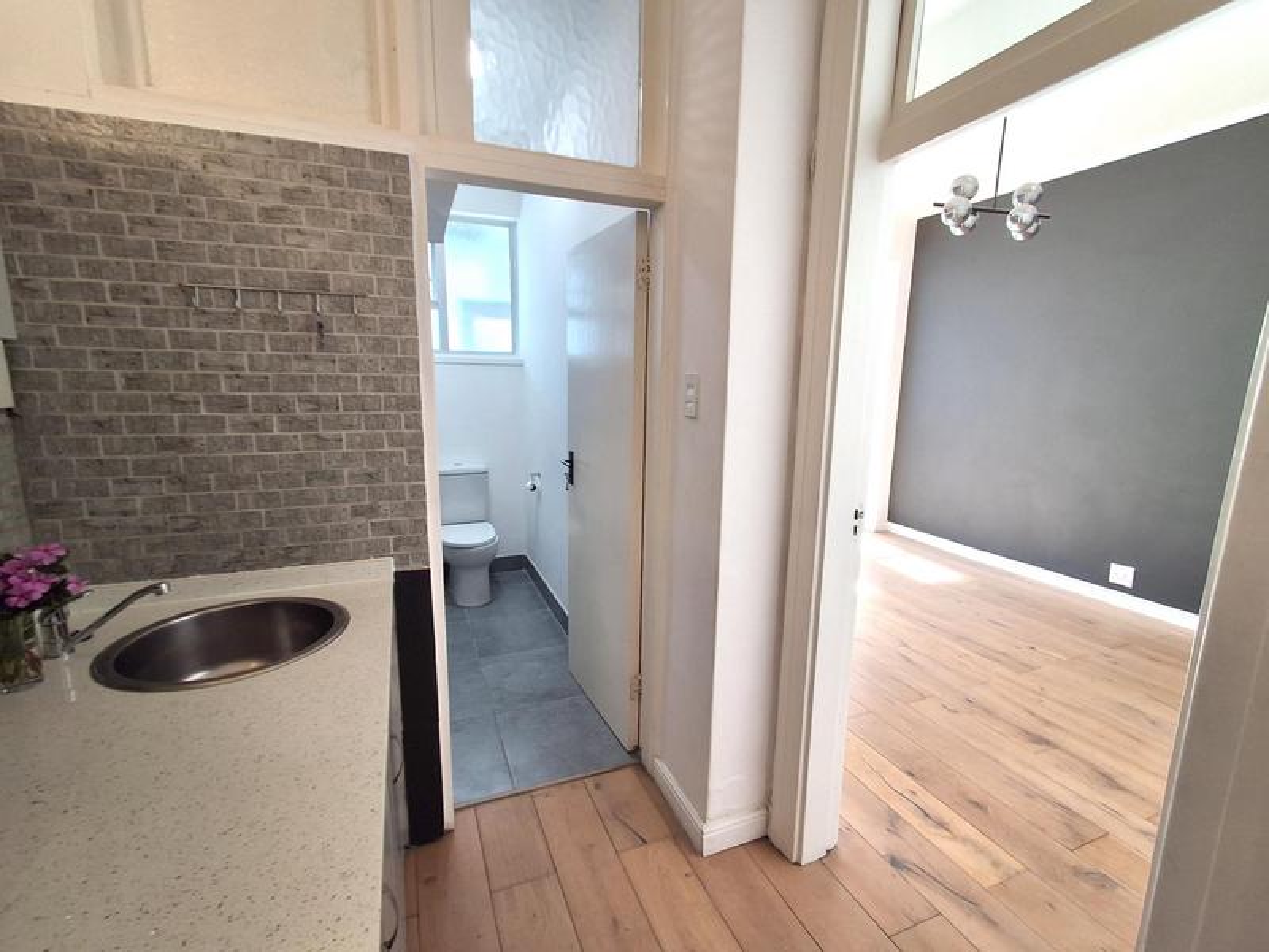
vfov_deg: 78.1
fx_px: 587
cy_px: 476
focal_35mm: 16
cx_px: 634
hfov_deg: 94.5
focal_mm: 1.64
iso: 50
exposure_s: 1/50
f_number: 2.2
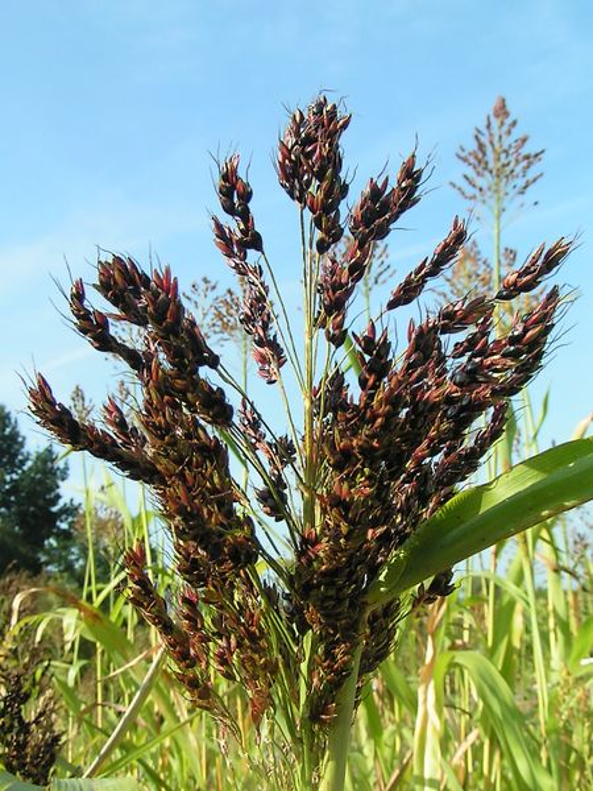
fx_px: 868
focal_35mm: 38
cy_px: 396
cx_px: 296
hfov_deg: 37.7
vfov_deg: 49.0
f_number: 5.6
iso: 50
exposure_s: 1/200
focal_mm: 5.8
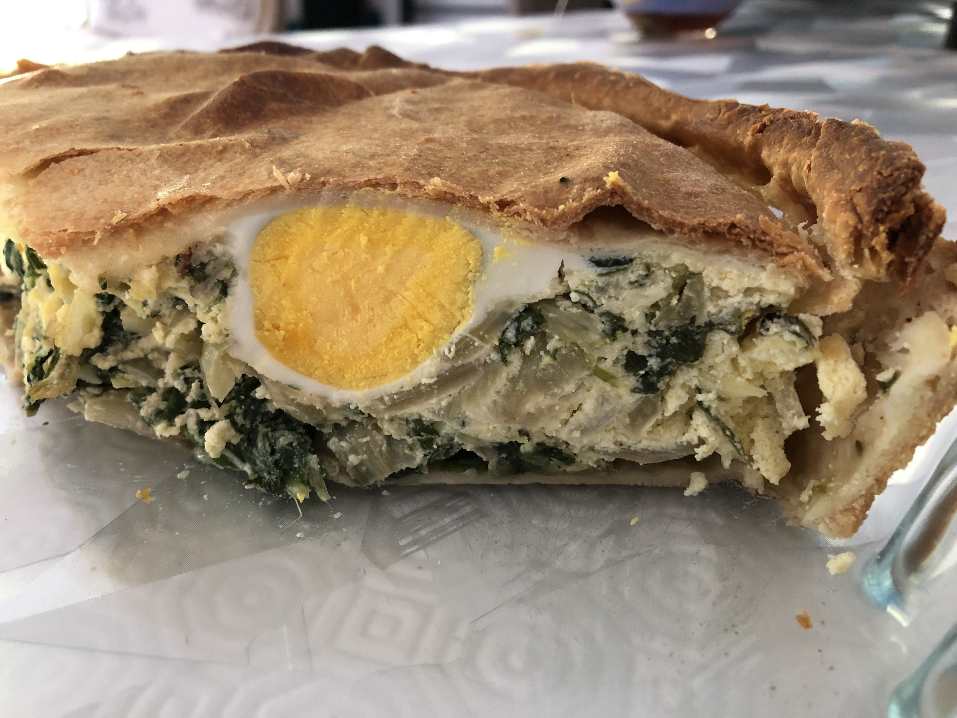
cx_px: 478
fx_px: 774
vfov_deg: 49.7
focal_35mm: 28
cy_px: 359
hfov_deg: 63.4
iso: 50
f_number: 1.8
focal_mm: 3.99
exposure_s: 1/15
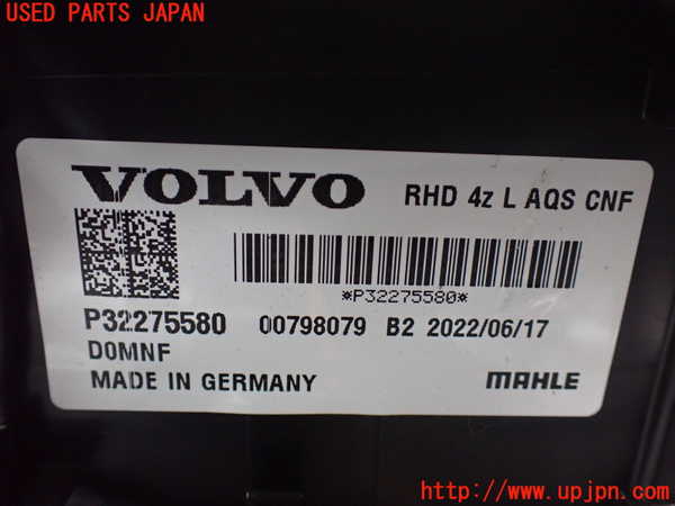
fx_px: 585
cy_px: 253
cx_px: 338
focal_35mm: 30
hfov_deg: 60.0
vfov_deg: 46.8
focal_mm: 5.4
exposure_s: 1/125
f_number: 2.3
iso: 800
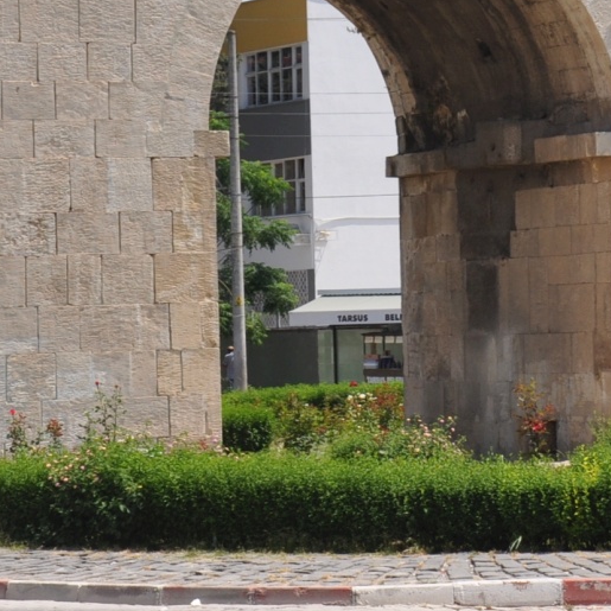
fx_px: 3355
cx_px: 369
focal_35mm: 168
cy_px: 223
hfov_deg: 10.4
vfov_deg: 10.4
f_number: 10
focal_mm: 34
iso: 200
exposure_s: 1/100
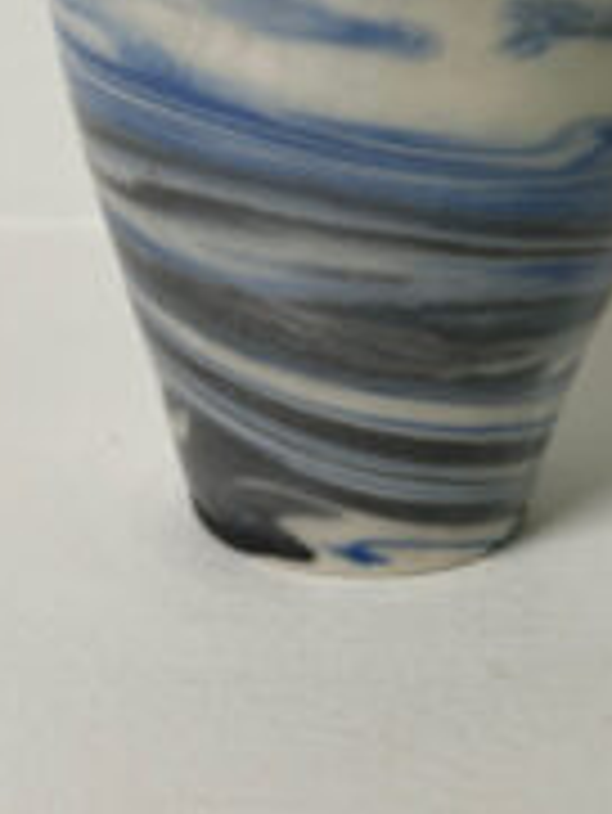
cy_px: 175
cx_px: 333
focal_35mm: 106
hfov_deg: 14.0
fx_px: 2496
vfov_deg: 18.4
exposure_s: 1/166
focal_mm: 6.86
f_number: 1.78
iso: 80
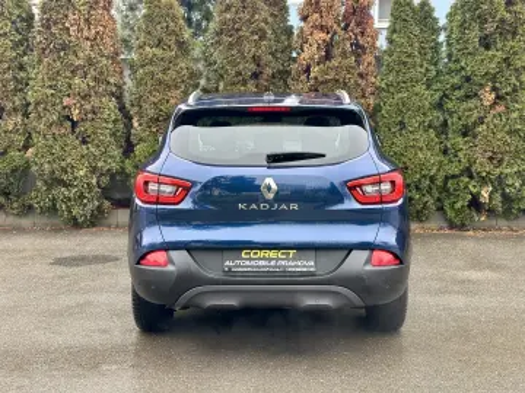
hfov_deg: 39.7
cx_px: 262
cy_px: 196
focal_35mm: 48
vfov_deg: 30.3
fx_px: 728
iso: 80
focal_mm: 6.86
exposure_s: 1/121
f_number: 1.78
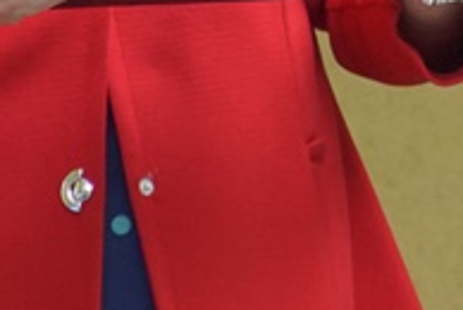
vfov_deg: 1.5
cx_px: 628
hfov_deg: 2.2
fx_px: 11940
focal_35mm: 927
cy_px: -328
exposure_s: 1/200
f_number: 5.6
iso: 1000
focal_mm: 120
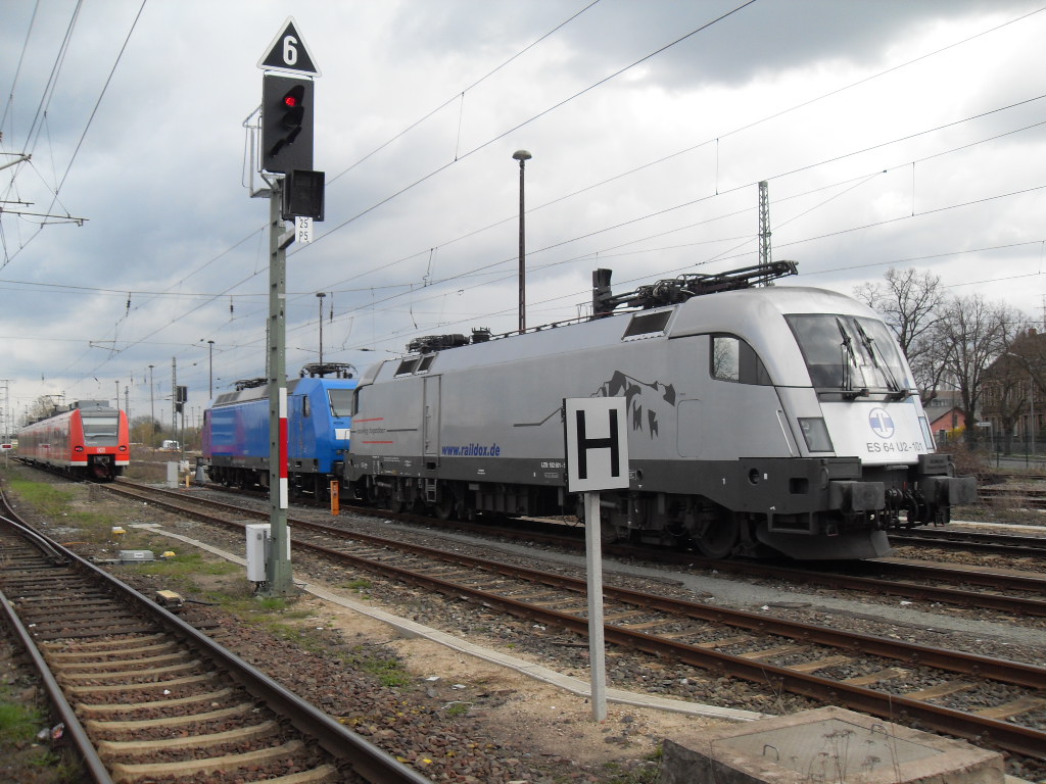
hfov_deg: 54.0
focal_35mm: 34
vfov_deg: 41.8
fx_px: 1027
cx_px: 523
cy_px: 392
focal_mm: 6.3
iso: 80
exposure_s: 1/125
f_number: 7
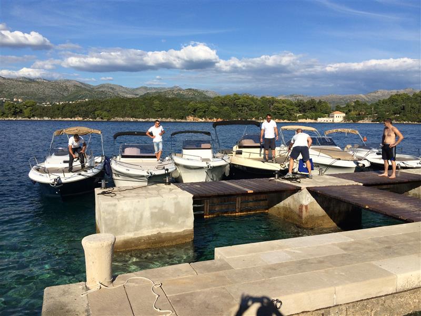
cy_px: 158
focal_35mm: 30
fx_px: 365
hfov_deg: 60.0
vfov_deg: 46.8
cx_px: 210
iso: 40
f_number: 2.2
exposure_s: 1/3165
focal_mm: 4.12
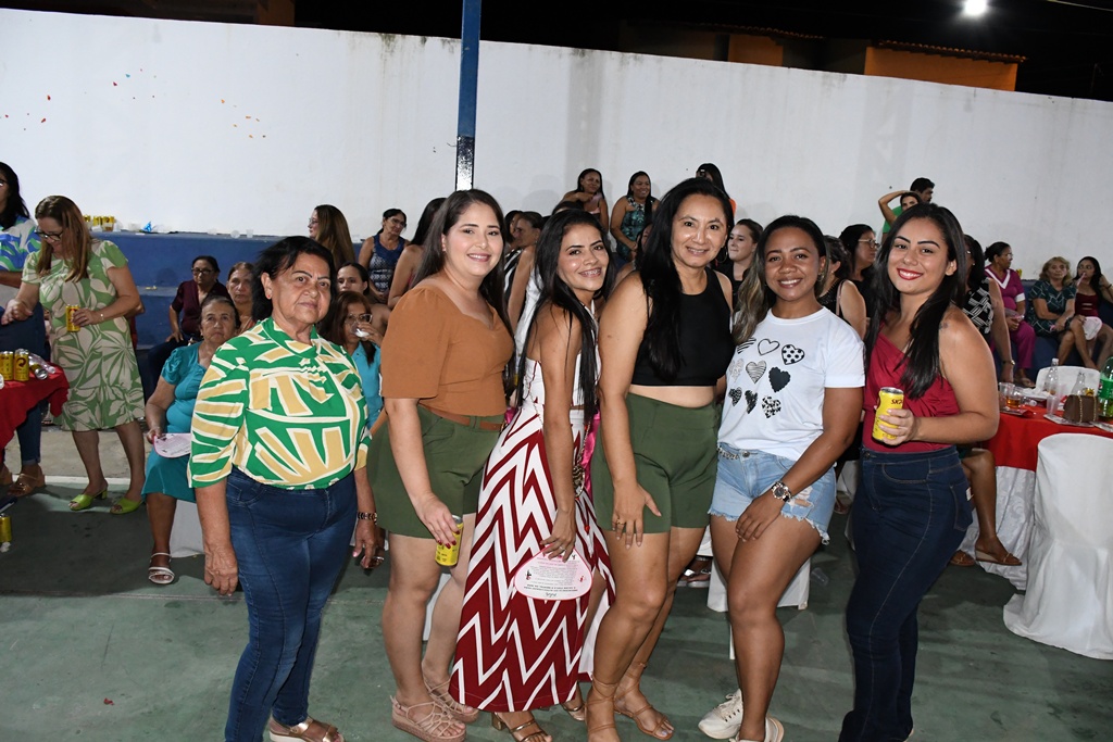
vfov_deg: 47.9
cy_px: 371
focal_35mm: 27
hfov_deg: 67.4
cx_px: 556
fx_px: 835
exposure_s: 1/100
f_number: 5.6
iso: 4000
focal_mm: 18
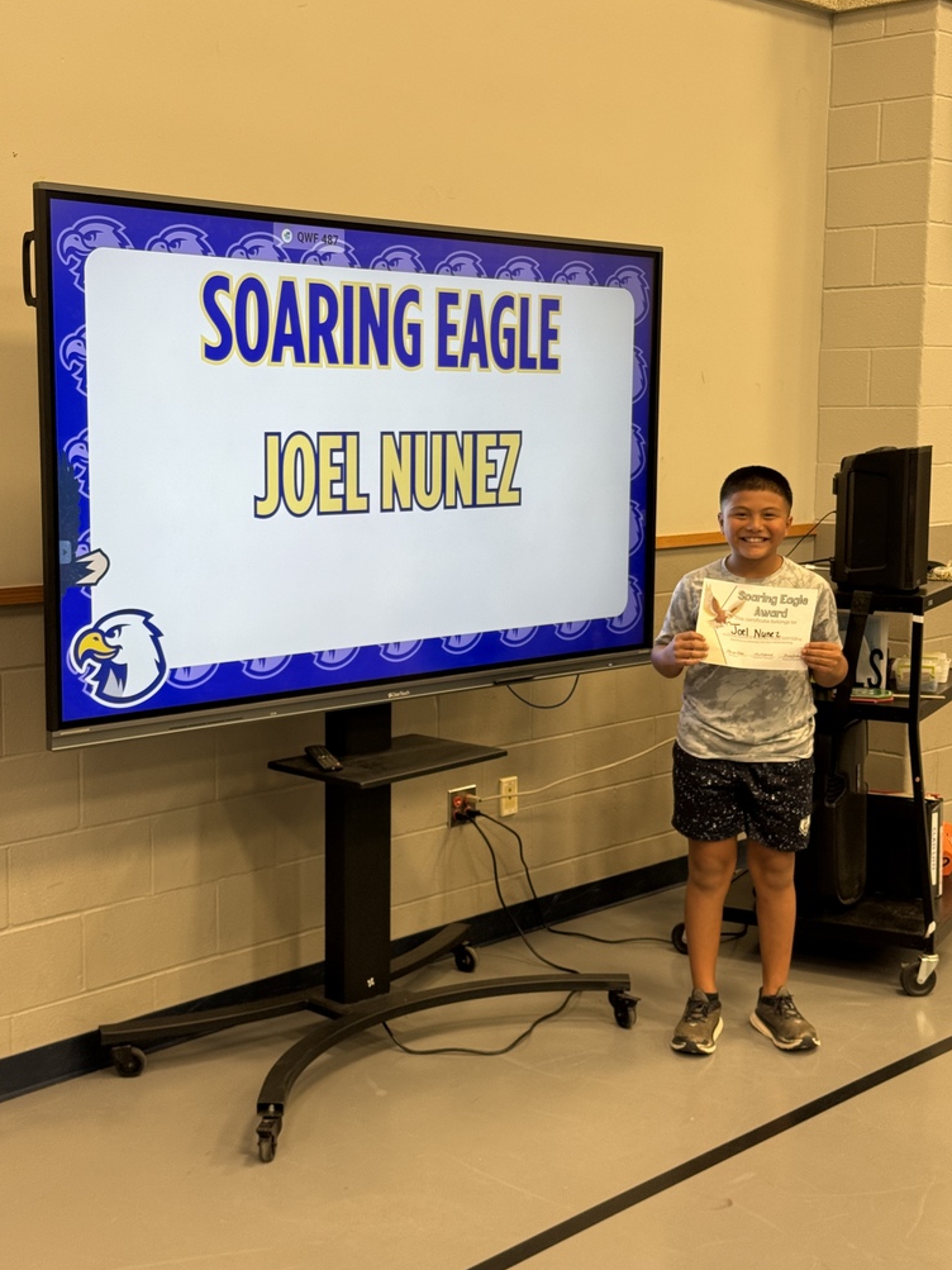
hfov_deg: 29.7
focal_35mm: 49
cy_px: 631
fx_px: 1797
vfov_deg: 38.9
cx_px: 471
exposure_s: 1/60
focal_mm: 6.76
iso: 50
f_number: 1.78
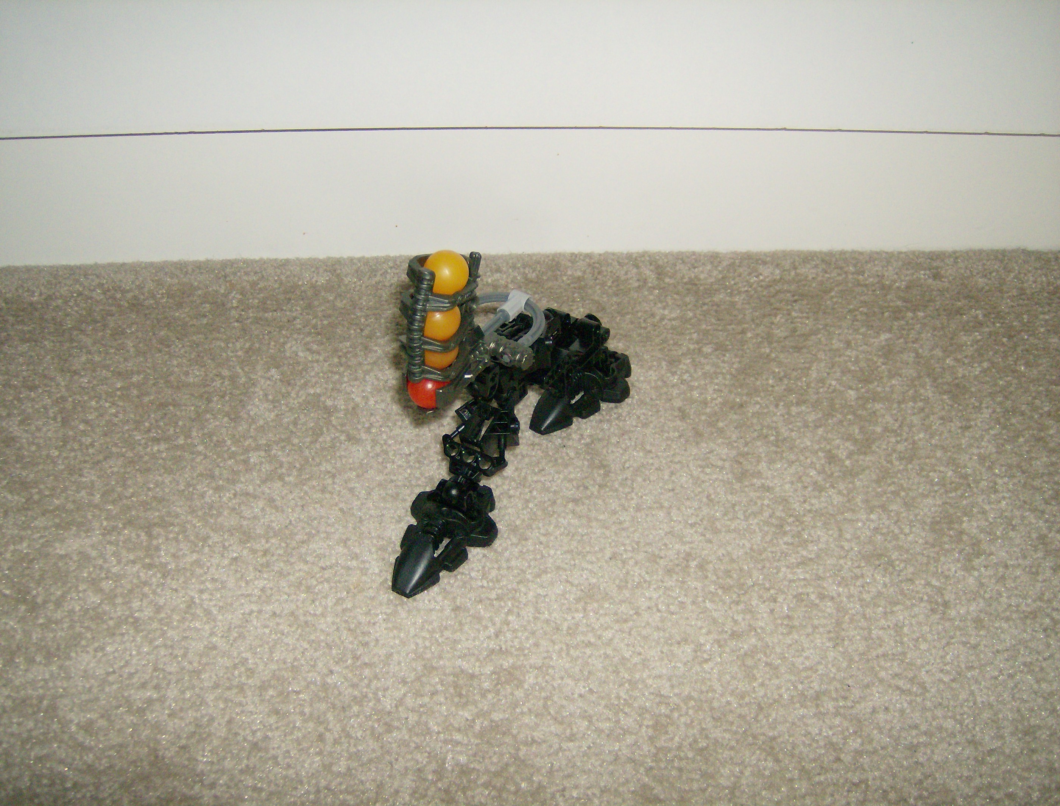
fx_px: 1108
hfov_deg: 51.1
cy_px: 403
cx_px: 530
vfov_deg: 40.0
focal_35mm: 36
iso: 200
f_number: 2.8
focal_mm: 6
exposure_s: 1/60
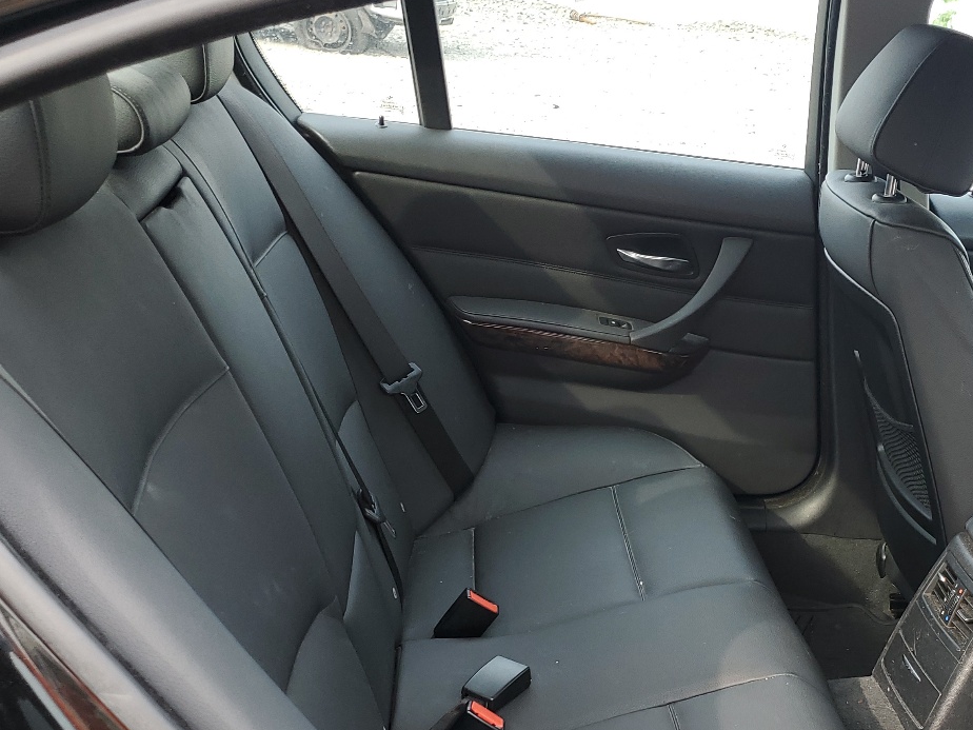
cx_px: 708
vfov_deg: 31.4
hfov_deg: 41.1
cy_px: 577
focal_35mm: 45
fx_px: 1265
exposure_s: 1/208
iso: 50
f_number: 1.5
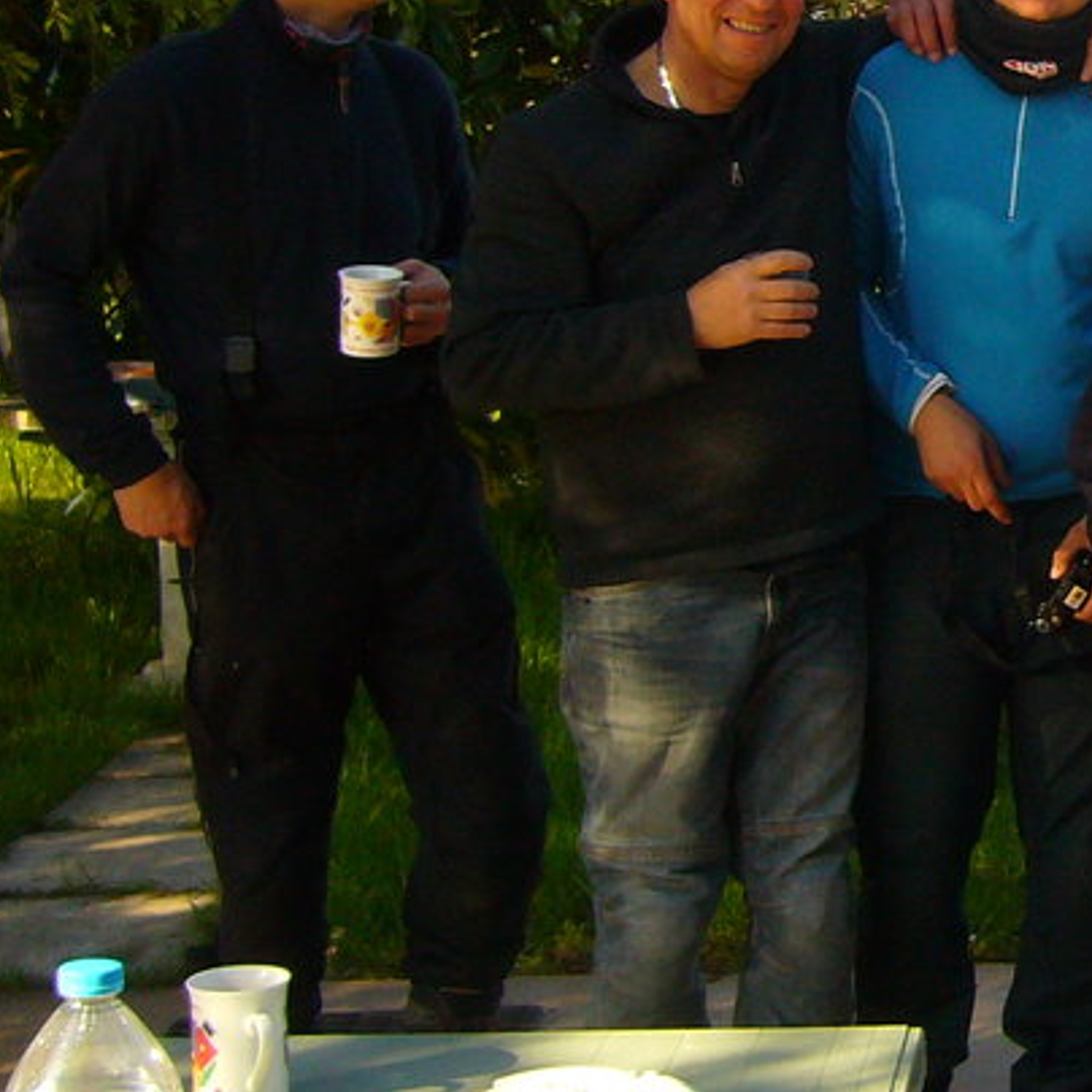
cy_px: 319
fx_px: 3284
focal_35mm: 92
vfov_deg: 18.8
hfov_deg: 17.8
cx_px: 1387
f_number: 2.8
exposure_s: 1/400
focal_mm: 5.8
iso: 100
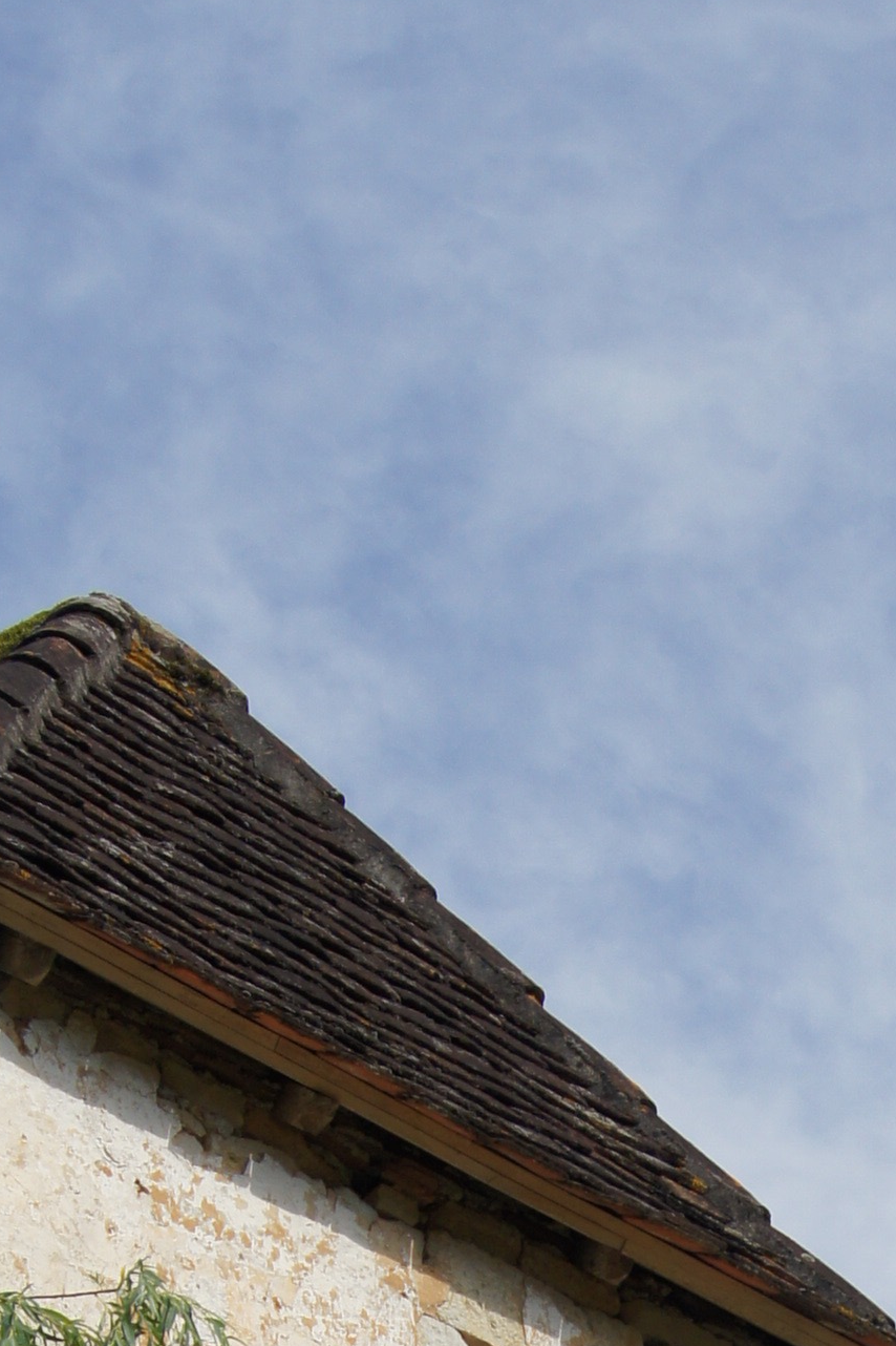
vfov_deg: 15.7
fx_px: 4482
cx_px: 836
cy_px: 2032
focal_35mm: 120
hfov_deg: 11.3
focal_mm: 24
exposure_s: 1/1000
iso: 200
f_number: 5.6
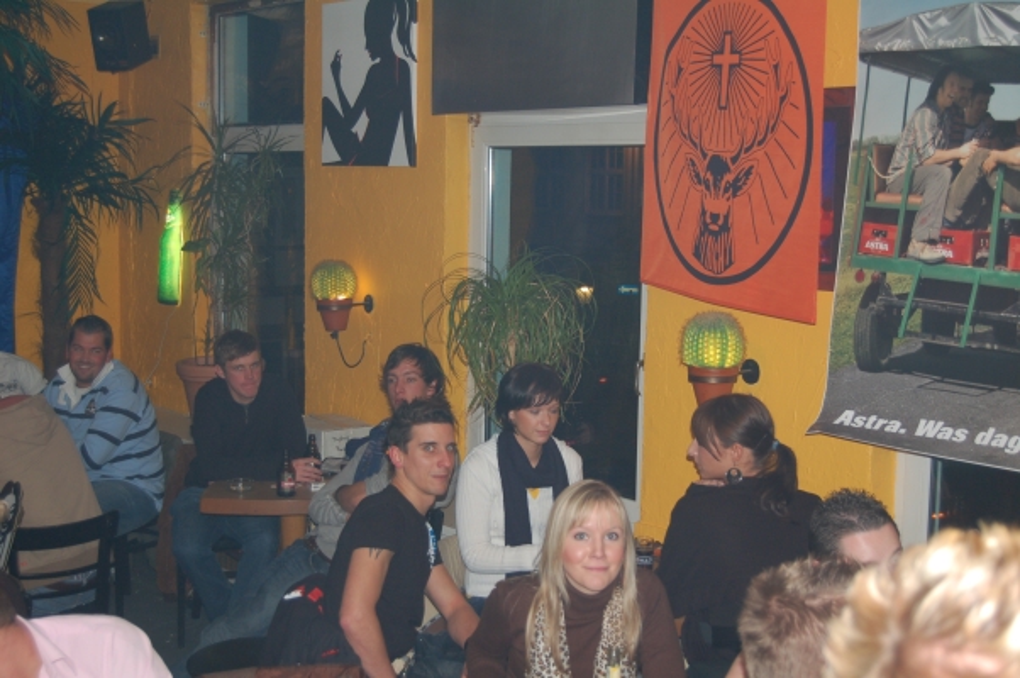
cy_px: 339
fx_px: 1359
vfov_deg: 28.0
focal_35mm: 48
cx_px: 510
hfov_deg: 41.2
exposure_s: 1/60
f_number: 4.5
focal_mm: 32
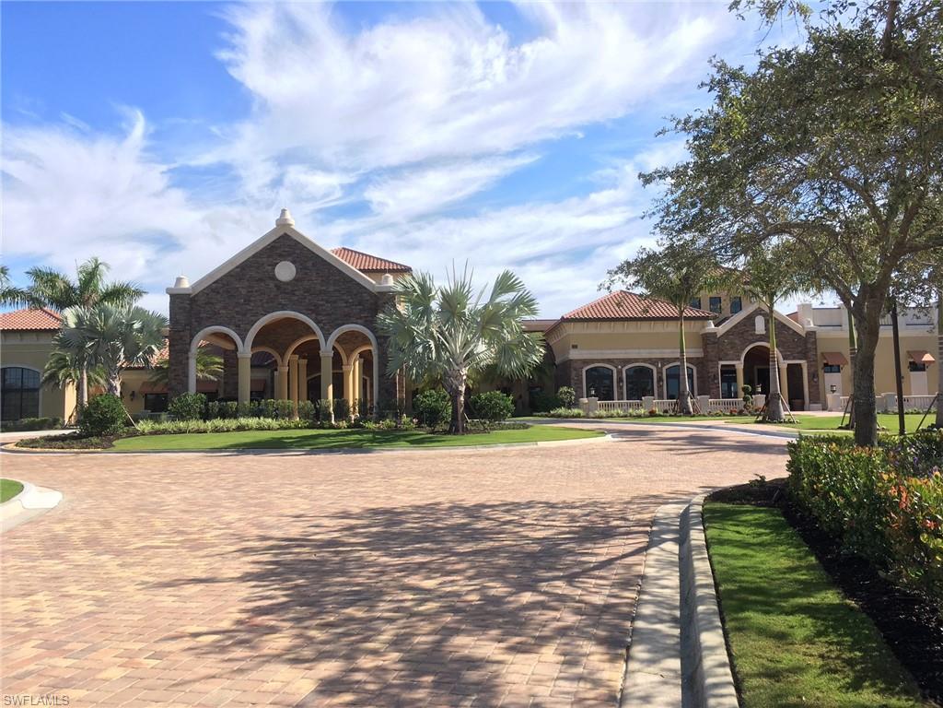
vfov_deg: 48.2
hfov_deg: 61.7
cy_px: 354
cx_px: 472
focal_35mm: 29
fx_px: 790
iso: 25
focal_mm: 4.15
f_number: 2.2
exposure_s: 1/864
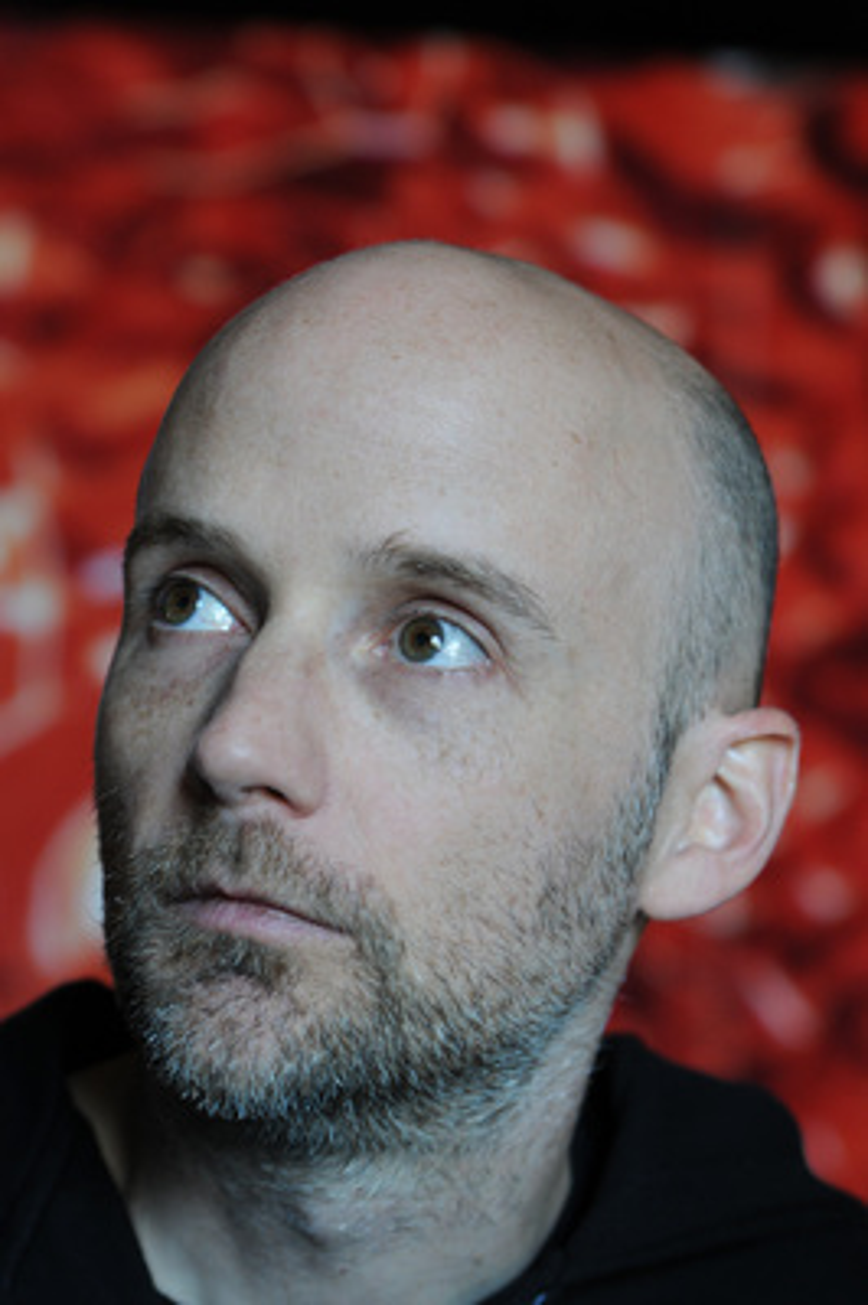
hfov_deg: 12.2
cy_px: 652
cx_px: 434
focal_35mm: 112
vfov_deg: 18.2
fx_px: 4075
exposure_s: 1/30
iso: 400
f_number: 4
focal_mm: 75
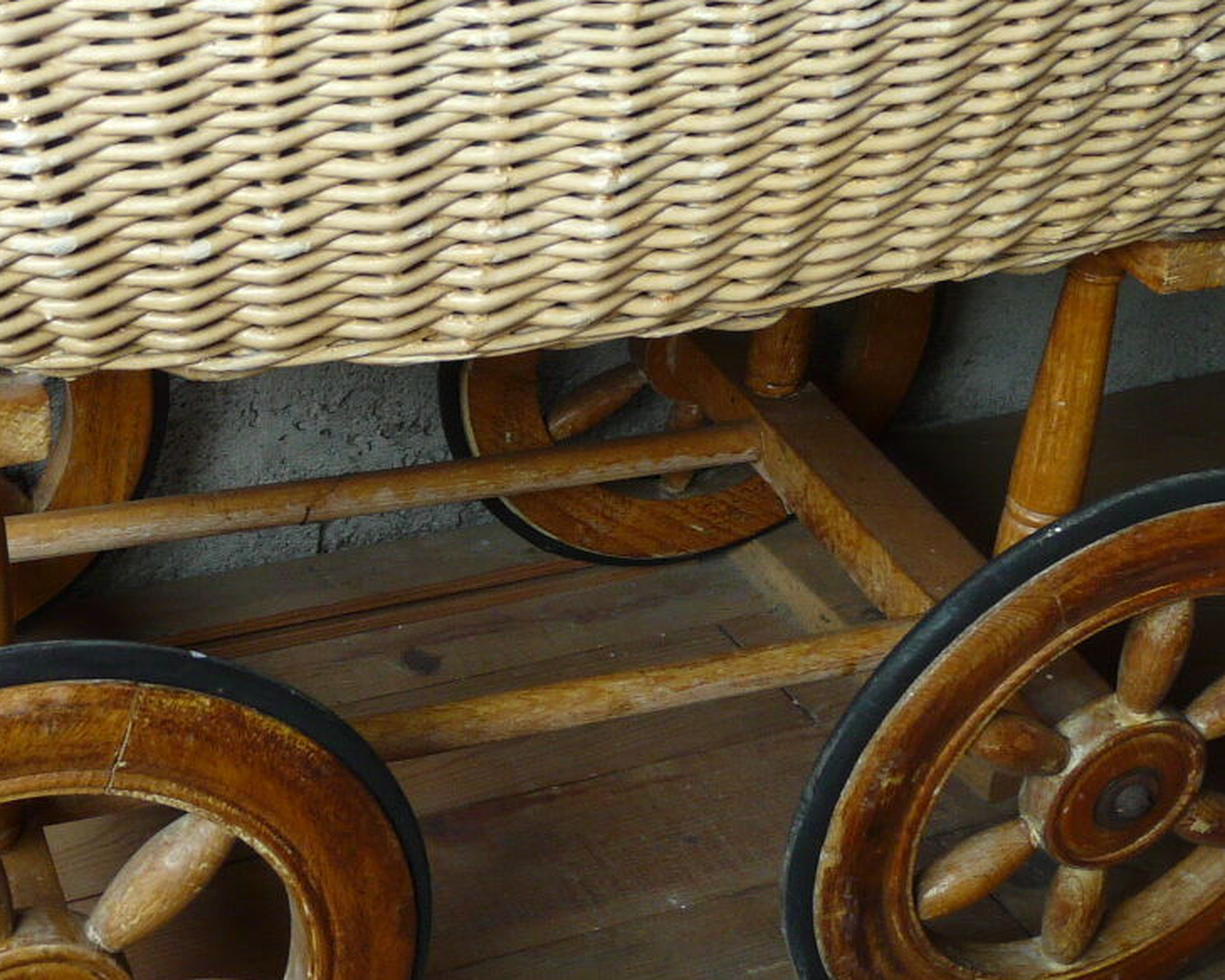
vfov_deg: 25.3
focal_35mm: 60
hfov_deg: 31.3
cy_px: 392
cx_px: 450
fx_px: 2175
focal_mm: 4.6
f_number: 2.8
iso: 160
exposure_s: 1/30
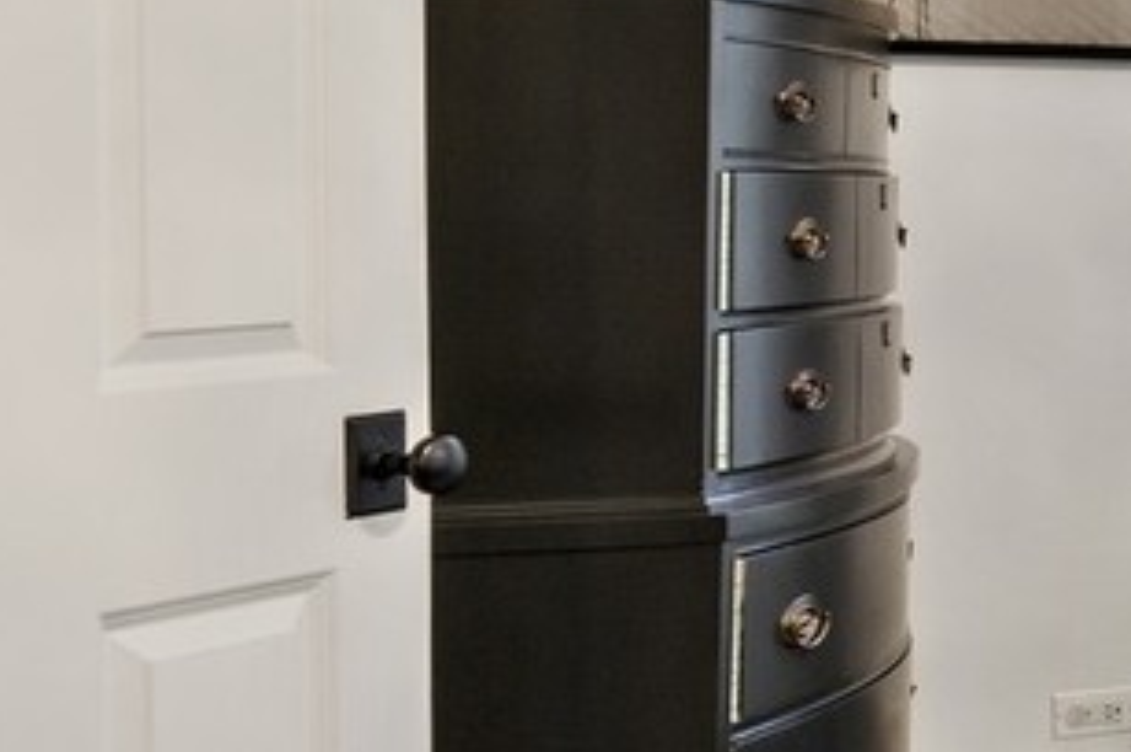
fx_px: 2322
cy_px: 236
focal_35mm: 74
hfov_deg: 15.4
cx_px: 2675
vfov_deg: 18.3
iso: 200
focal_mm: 14
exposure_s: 1
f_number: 8
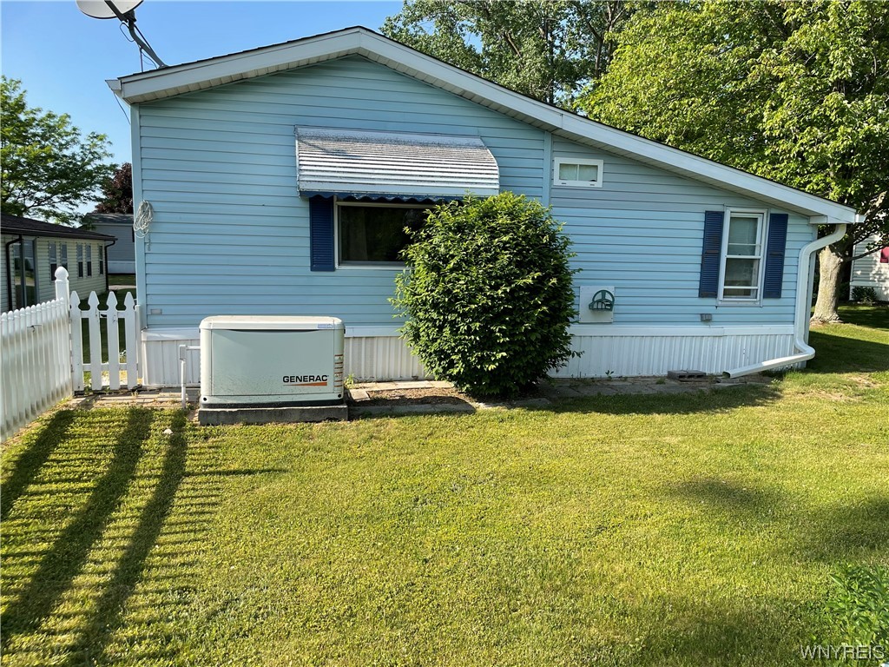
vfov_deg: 53.1
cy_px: 334
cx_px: 444
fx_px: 668
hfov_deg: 67.3
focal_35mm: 26
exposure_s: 1/1595
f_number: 1.6
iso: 32
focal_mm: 4.2
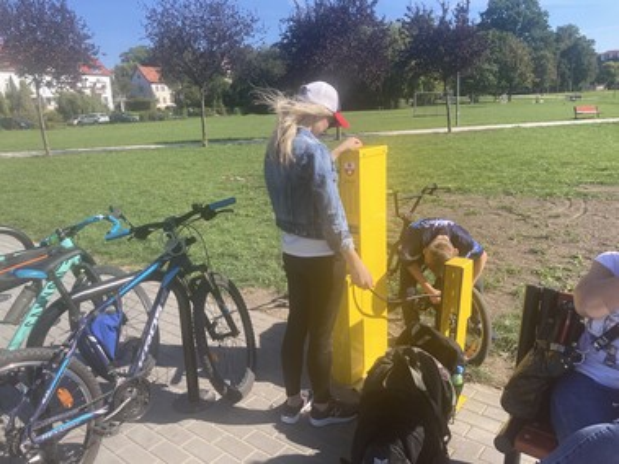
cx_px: 310
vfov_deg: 49.7
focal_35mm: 28
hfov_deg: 63.5
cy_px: 232
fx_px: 501
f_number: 1.8
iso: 20
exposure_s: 1/1171
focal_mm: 3.99
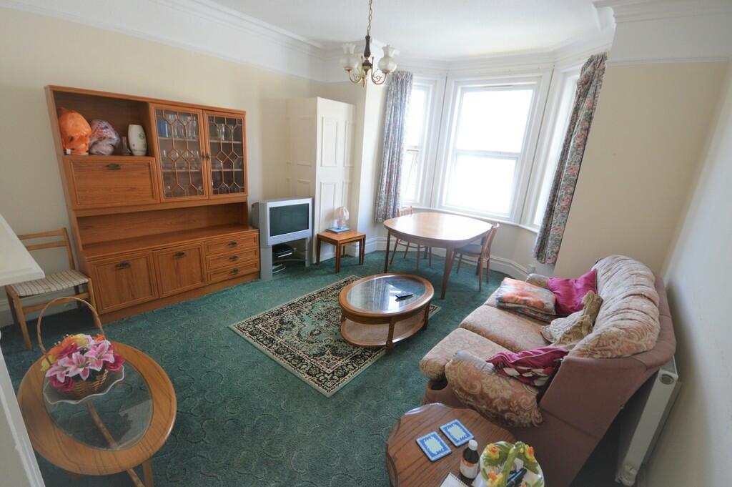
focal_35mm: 15
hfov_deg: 100.4
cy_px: 244
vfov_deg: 77.2
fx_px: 305
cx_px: 366
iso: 450
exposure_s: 1/60
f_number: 4
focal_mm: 10
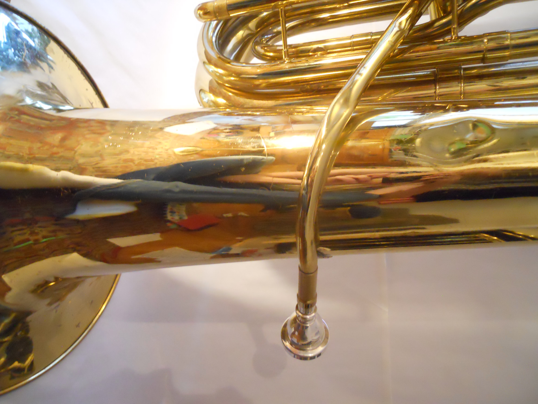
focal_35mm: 28
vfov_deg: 49.7
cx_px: 269
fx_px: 435
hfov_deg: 63.4
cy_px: 202
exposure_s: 1/8
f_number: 2.7
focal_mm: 5
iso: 800
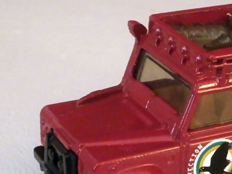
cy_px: 116
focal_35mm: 90
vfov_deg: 16.4
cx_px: 214
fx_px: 603
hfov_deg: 21.2
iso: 400
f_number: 3.4
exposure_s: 1/30
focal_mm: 8.3
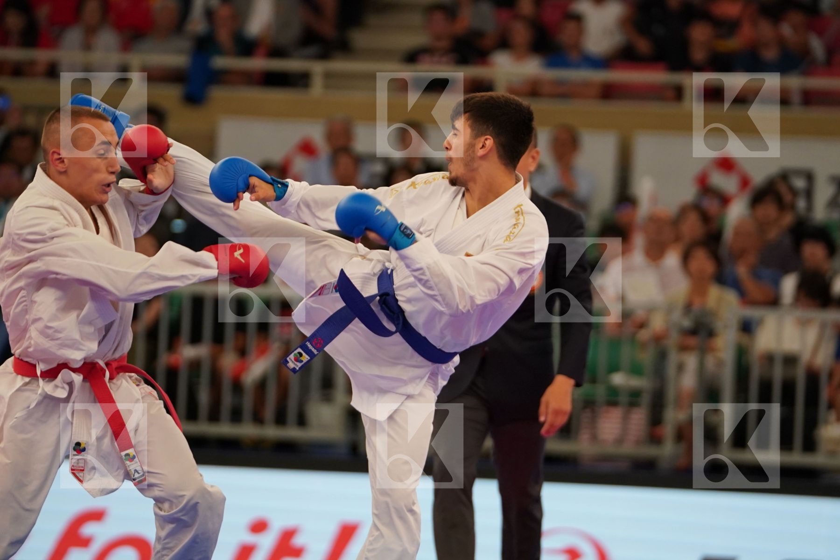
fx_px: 5833
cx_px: 420
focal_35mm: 250
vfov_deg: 5.5
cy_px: 280
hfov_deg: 8.2
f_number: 2.8
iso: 1600
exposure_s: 1/1000
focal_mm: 167
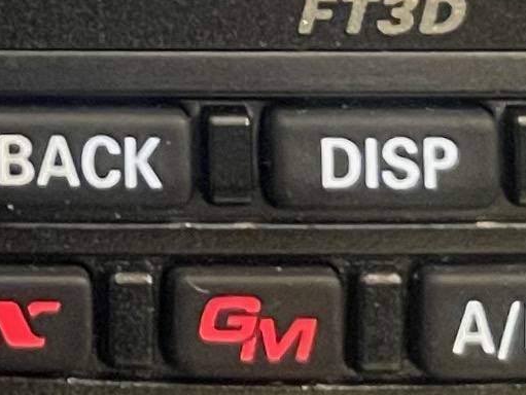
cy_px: -395
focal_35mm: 205
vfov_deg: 7.0
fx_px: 3117
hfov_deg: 9.3
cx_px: -331
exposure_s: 1/30
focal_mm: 4.2
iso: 500
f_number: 1.6
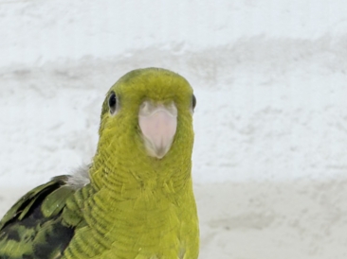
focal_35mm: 91
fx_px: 912
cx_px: 169
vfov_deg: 16.1
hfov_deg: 21.6
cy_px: 202
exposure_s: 1/50
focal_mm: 5.96
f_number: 1.6
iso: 40
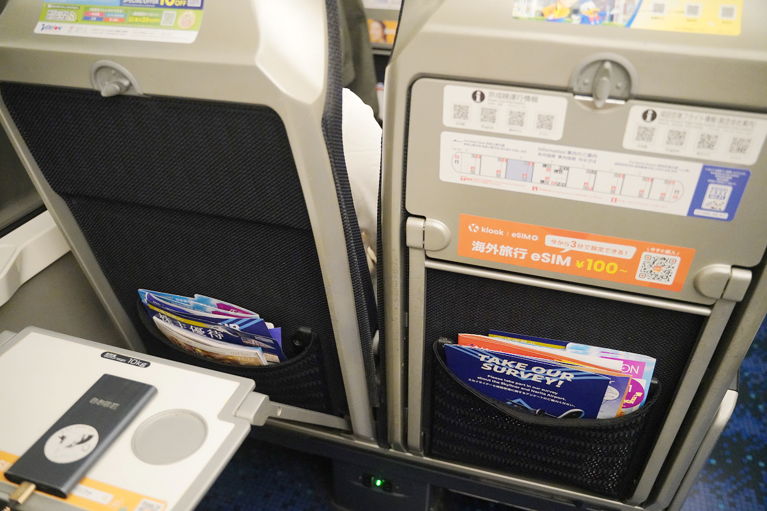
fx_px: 597
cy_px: 256
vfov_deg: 46.4
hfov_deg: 65.5
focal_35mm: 28
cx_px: 384
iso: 8000
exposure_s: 1/160
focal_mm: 28
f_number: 2.8
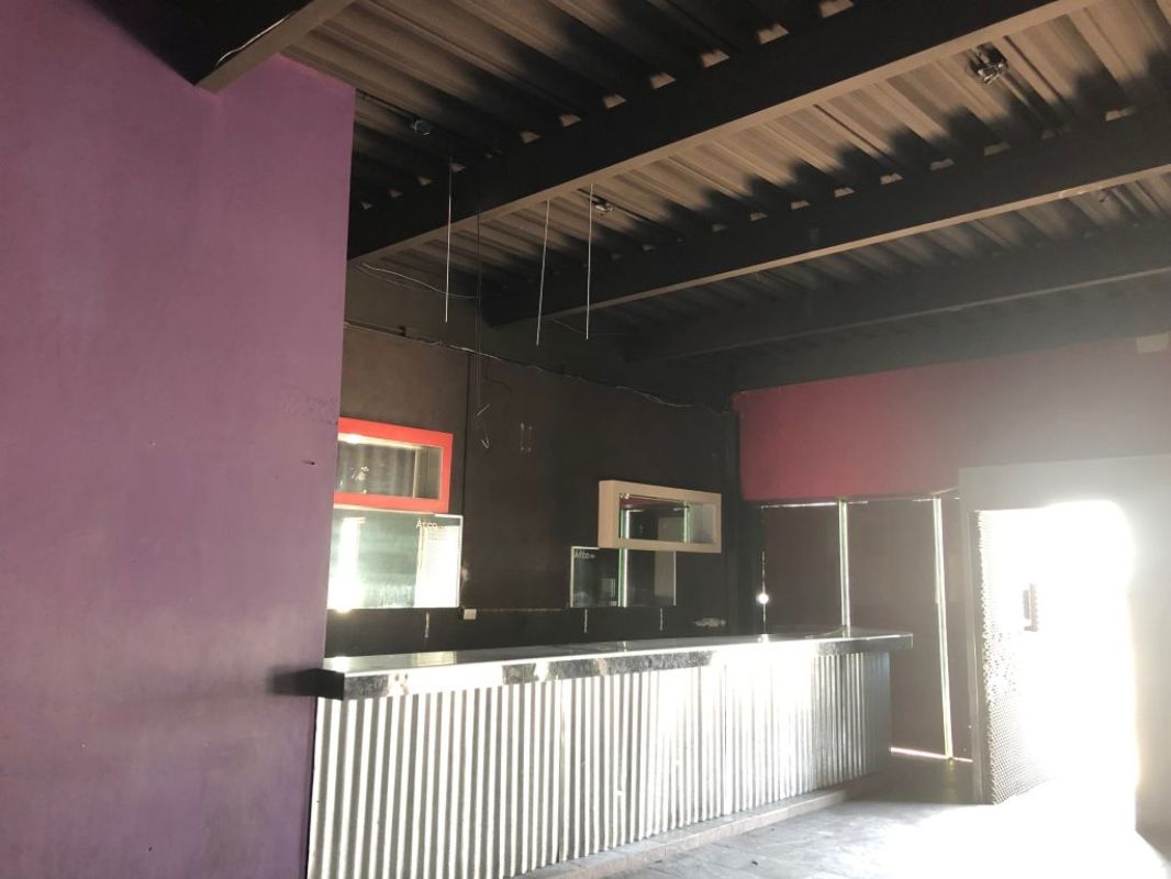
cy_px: 440
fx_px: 947
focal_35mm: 28
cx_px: 586
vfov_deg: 49.8
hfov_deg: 63.4
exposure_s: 1/12
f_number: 1.8
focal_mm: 3.99
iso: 100
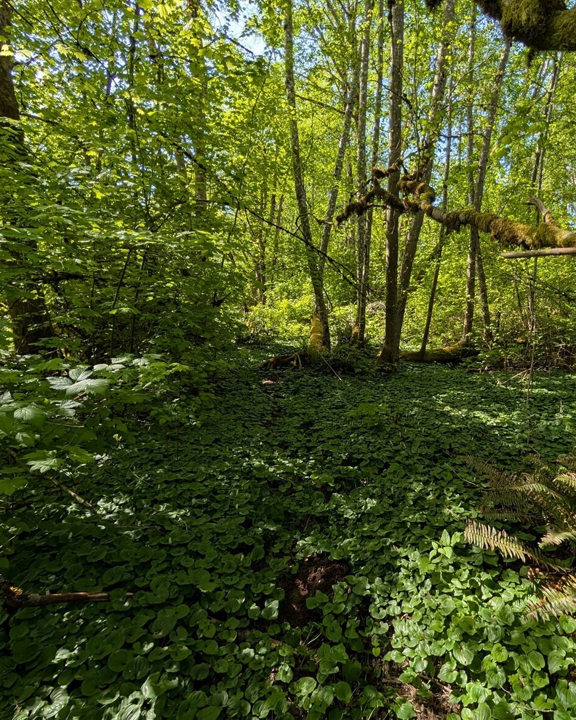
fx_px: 341
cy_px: 365
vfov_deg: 93.1
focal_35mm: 16
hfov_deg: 78.2
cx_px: 375
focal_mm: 2.02
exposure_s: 1/496
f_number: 1.7
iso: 48
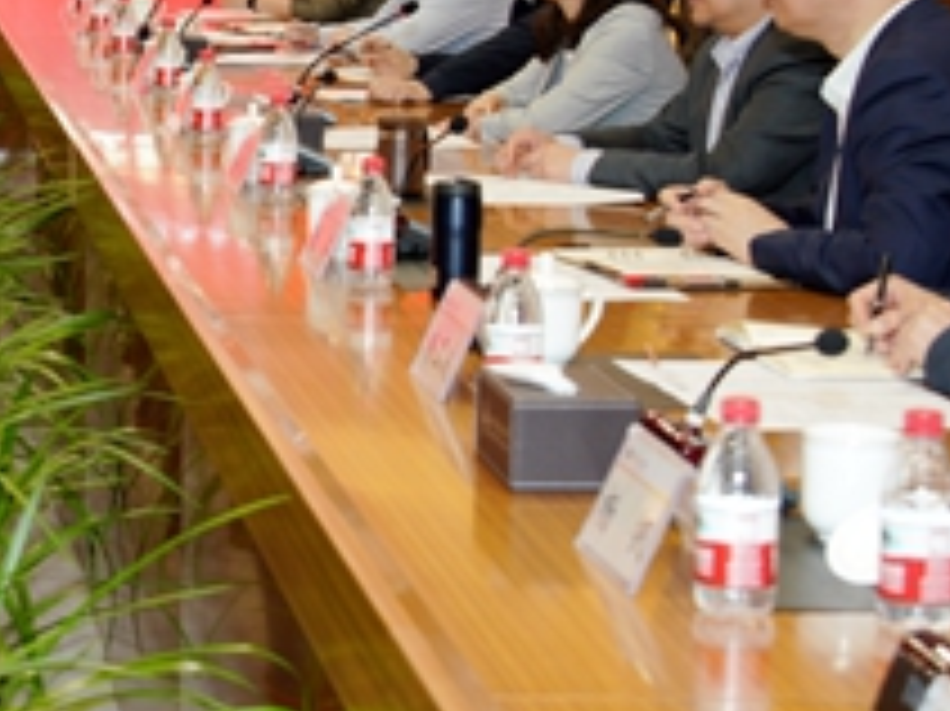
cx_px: -203
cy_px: 164
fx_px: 3127
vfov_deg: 12.9
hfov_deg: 16.5
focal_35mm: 114
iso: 1000
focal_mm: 39
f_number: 5.6
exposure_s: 1/60
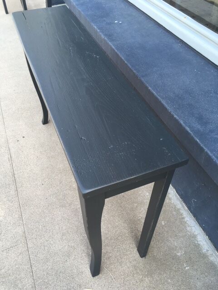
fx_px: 244
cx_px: 109
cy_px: 145
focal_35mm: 29
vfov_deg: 61.7
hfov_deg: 48.2
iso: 25
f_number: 2.2
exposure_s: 1/127
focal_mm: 4.15
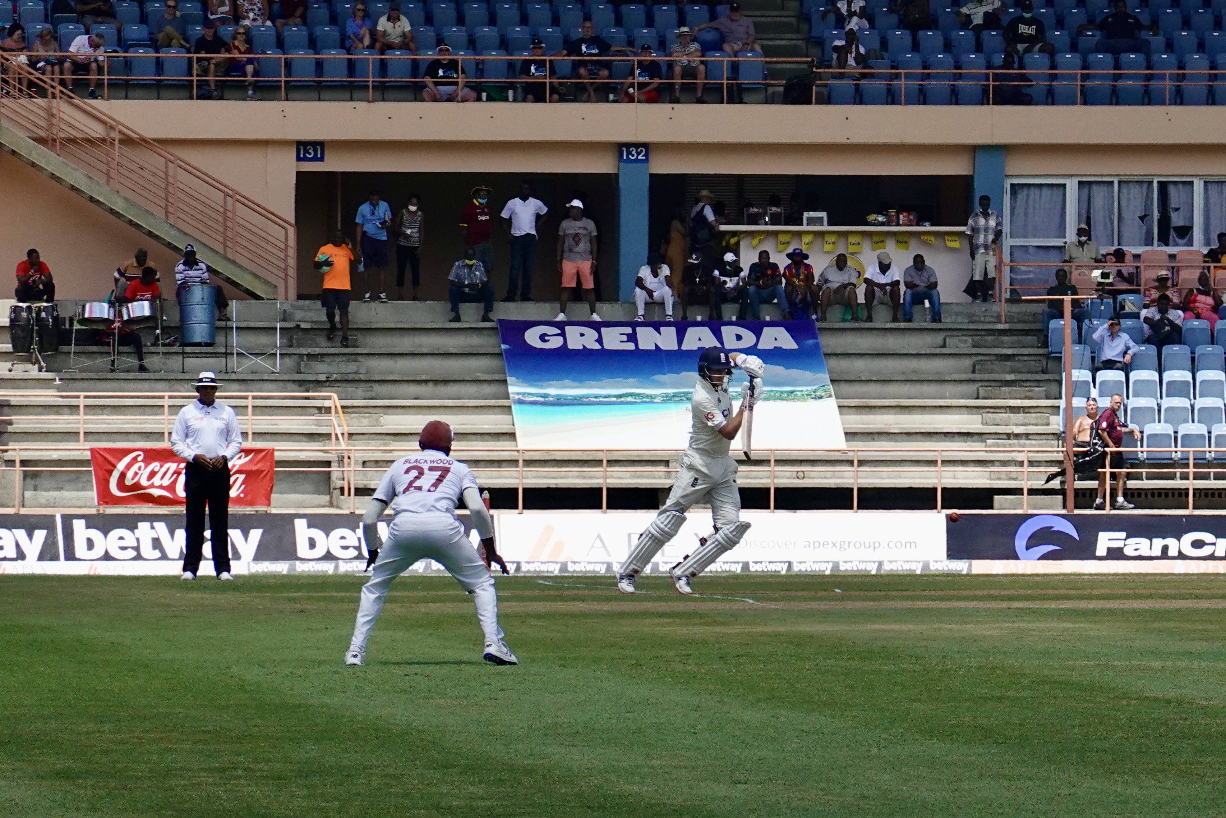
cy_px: 409
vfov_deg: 6.9
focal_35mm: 200
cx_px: 613
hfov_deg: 10.3
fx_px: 6811
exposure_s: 1/2000
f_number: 4.5
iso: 320
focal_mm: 72
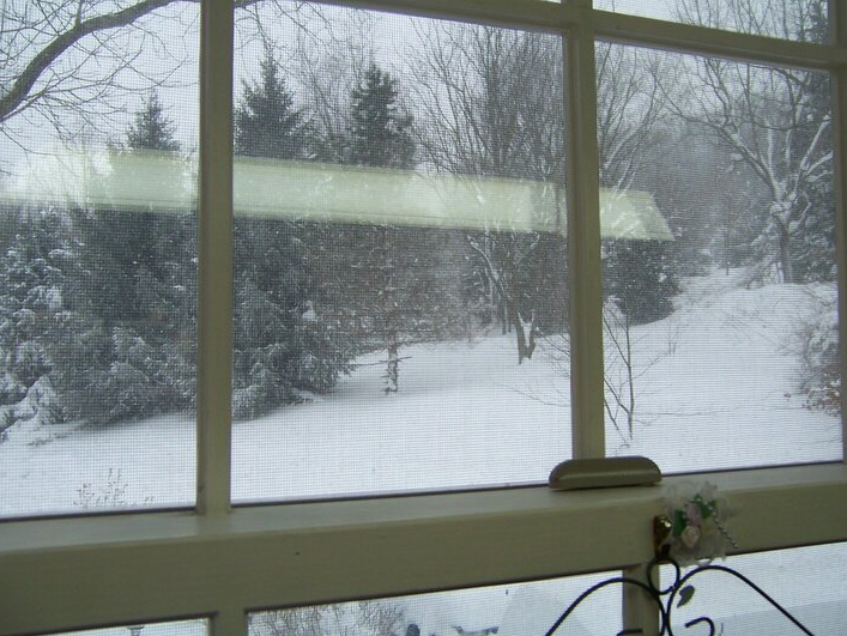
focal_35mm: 35
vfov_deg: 40.7
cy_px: 328
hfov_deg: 52.6
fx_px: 857
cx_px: 435
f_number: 3.4
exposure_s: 1/250
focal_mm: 5.5
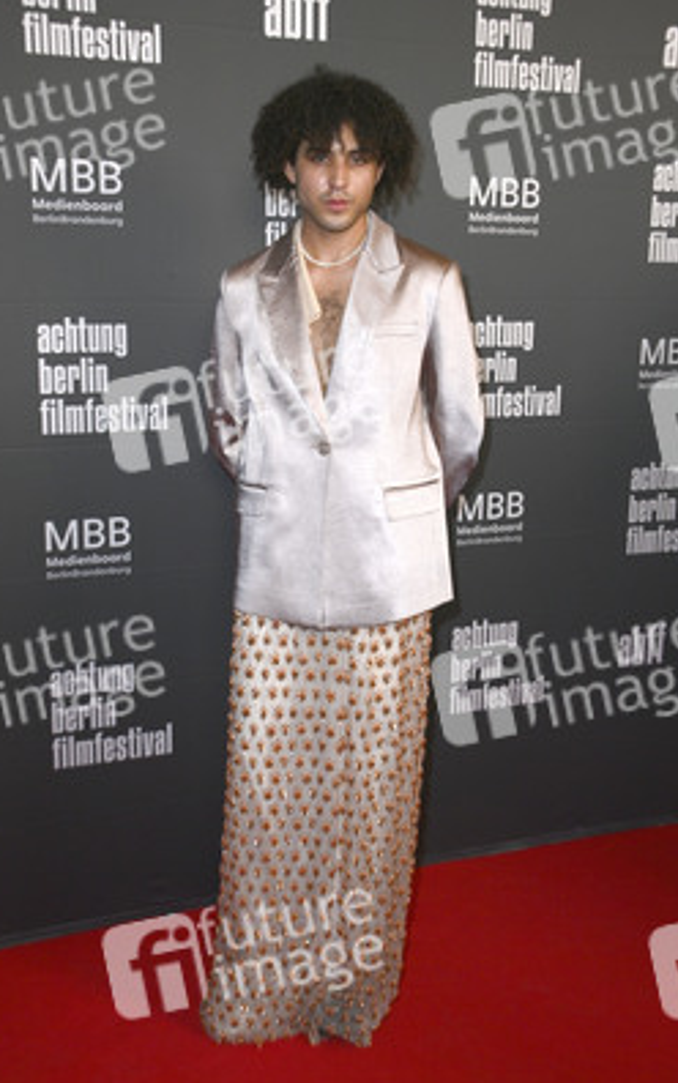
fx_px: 1092
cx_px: 323
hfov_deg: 34.5
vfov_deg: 52.7
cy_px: 544
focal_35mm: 37
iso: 1250
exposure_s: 1/250
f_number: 6.3
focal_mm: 36
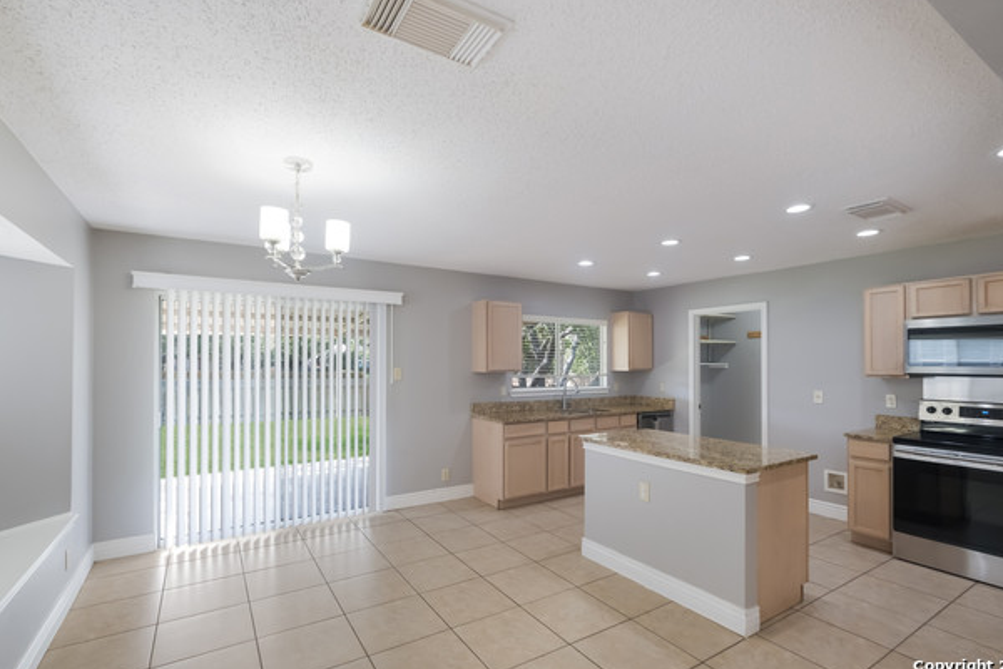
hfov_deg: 96.7
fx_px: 446
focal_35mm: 16
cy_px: 337
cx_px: 508
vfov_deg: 73.7
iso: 160
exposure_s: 1/18
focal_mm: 10
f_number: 5.6
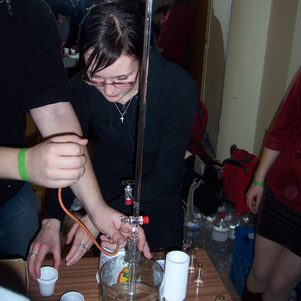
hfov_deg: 39.2
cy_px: 122
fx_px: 423
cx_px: 150
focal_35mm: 43
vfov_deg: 39.0
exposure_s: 1/60
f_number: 2.8
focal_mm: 6.2
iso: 125
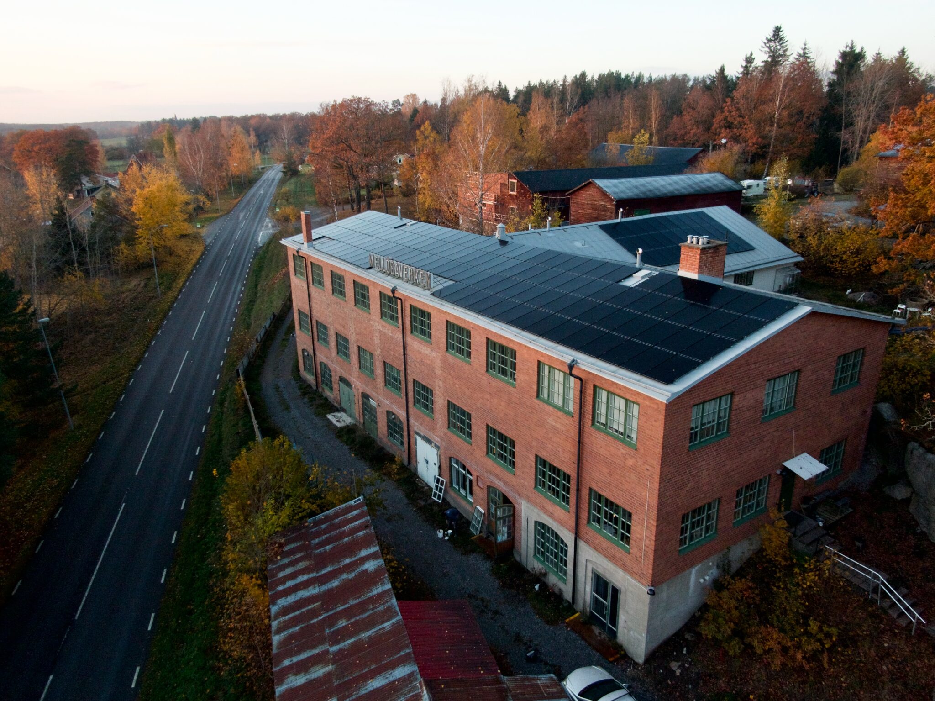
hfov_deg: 71.6
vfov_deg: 56.8
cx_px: 468
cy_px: 350
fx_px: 648
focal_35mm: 24
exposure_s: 1/30
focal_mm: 4.39
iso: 160
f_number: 2.8
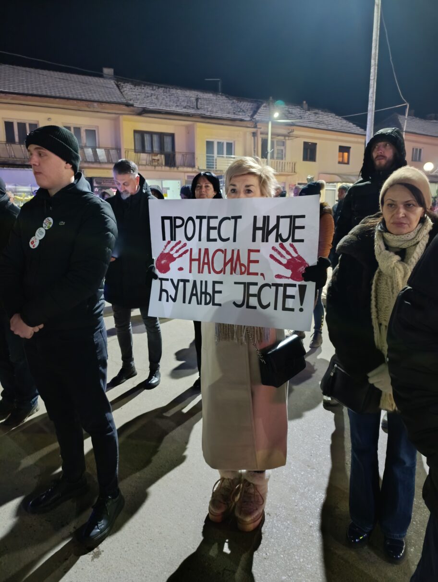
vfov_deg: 73.8
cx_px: 219
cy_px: 291
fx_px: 387
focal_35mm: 23
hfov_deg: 59.0
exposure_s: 1/10
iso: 3200
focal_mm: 6.14
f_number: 1.6
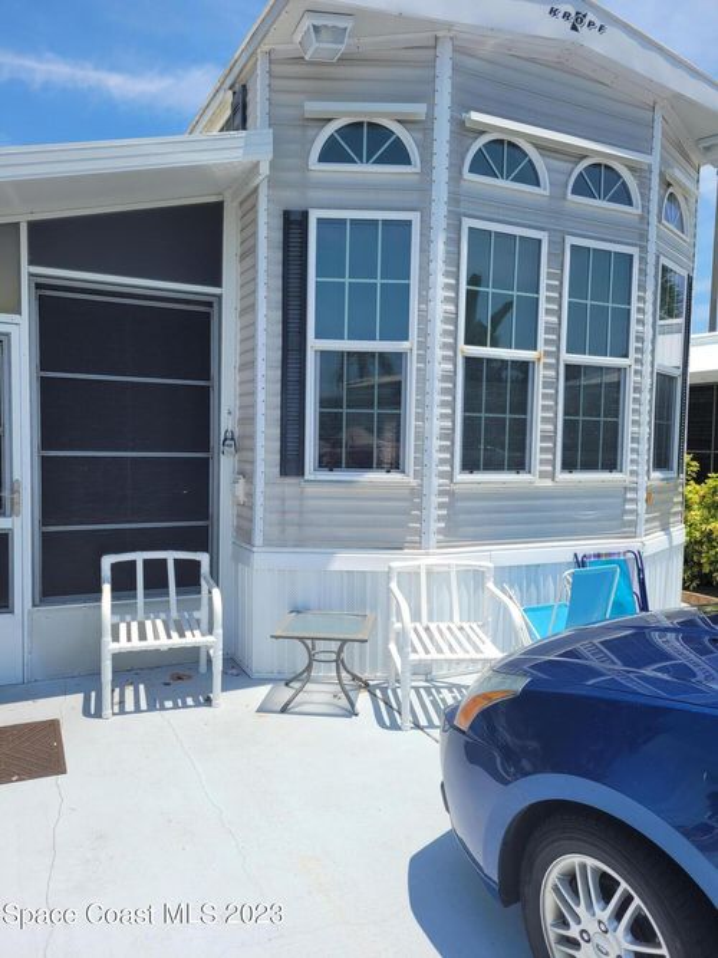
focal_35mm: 26
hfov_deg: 53.0
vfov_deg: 67.3
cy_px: 479
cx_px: 359
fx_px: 719
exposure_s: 1/2797
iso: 40
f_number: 1.8
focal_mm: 5.4
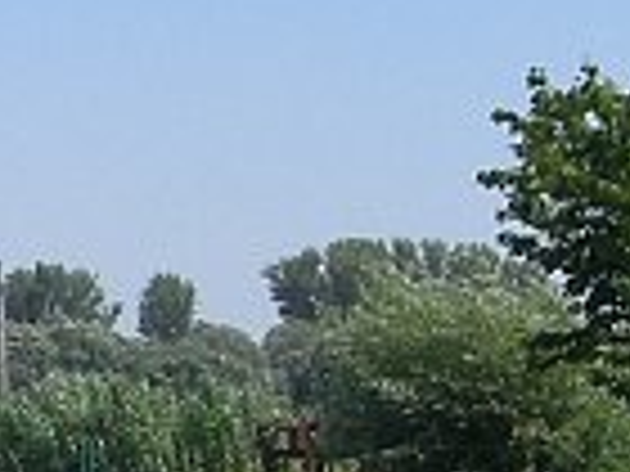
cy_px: 544
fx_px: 3949
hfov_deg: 8.7
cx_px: -513
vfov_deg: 6.8
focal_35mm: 217
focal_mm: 6.3
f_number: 4.4
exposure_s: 1/640
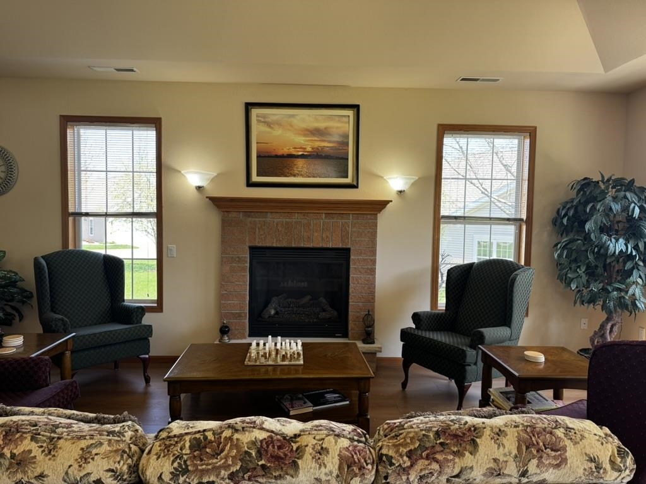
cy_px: 242
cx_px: 323
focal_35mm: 24
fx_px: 448
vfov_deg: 56.8
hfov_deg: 71.6
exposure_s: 1/121
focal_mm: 6.76
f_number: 1.78
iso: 100
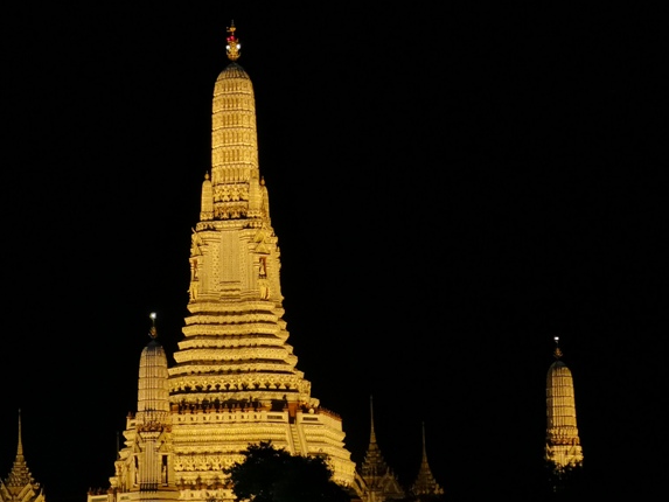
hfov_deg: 17.4
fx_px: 2184
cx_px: 210
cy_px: 337
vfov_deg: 13.1
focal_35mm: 113
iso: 200
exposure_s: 1/50
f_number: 2.4
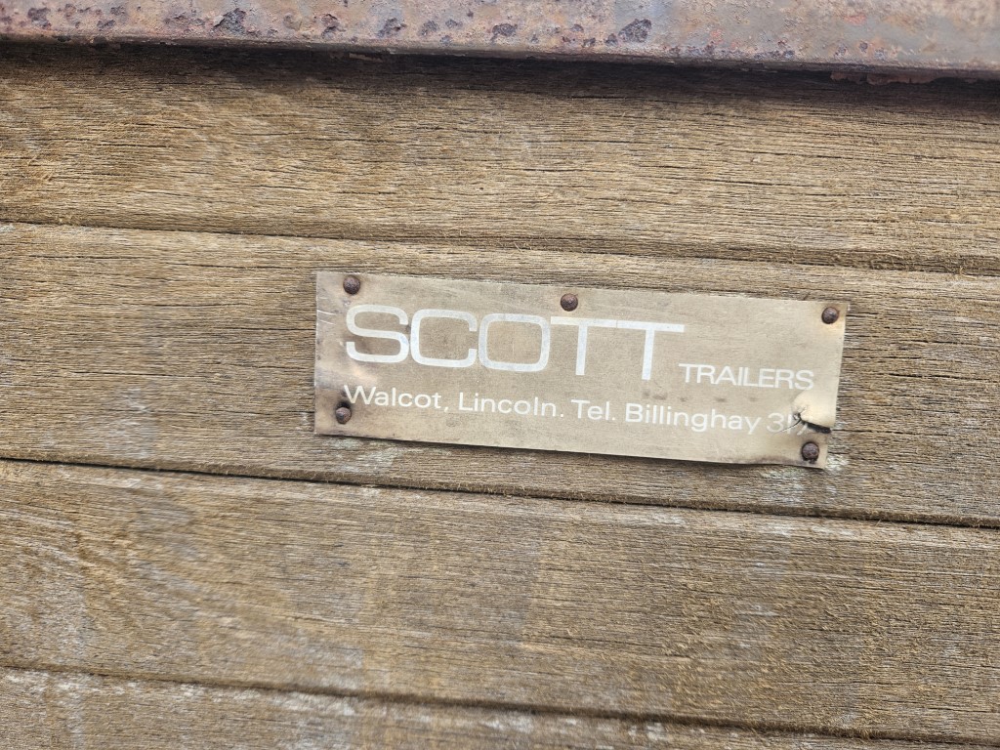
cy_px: 375
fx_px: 664
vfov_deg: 58.9
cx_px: 500
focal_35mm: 23
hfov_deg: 73.9
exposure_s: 1/433
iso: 40
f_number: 1.8
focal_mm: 5.4
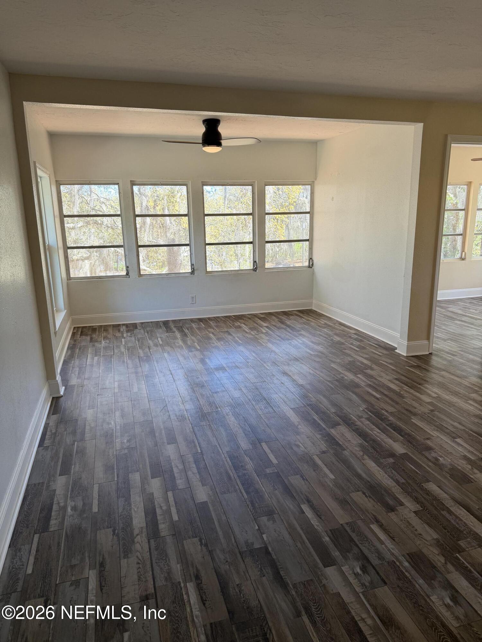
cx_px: 241
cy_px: 321
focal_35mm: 24
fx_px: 446
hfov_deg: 56.8
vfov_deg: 71.6
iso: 100
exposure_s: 1/120
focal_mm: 6.76
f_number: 1.78
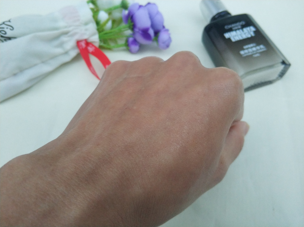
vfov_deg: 51.3
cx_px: 152
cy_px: 114
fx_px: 237
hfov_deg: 65.4
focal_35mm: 27
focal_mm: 3.82
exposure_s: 1/50
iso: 400
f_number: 1.8
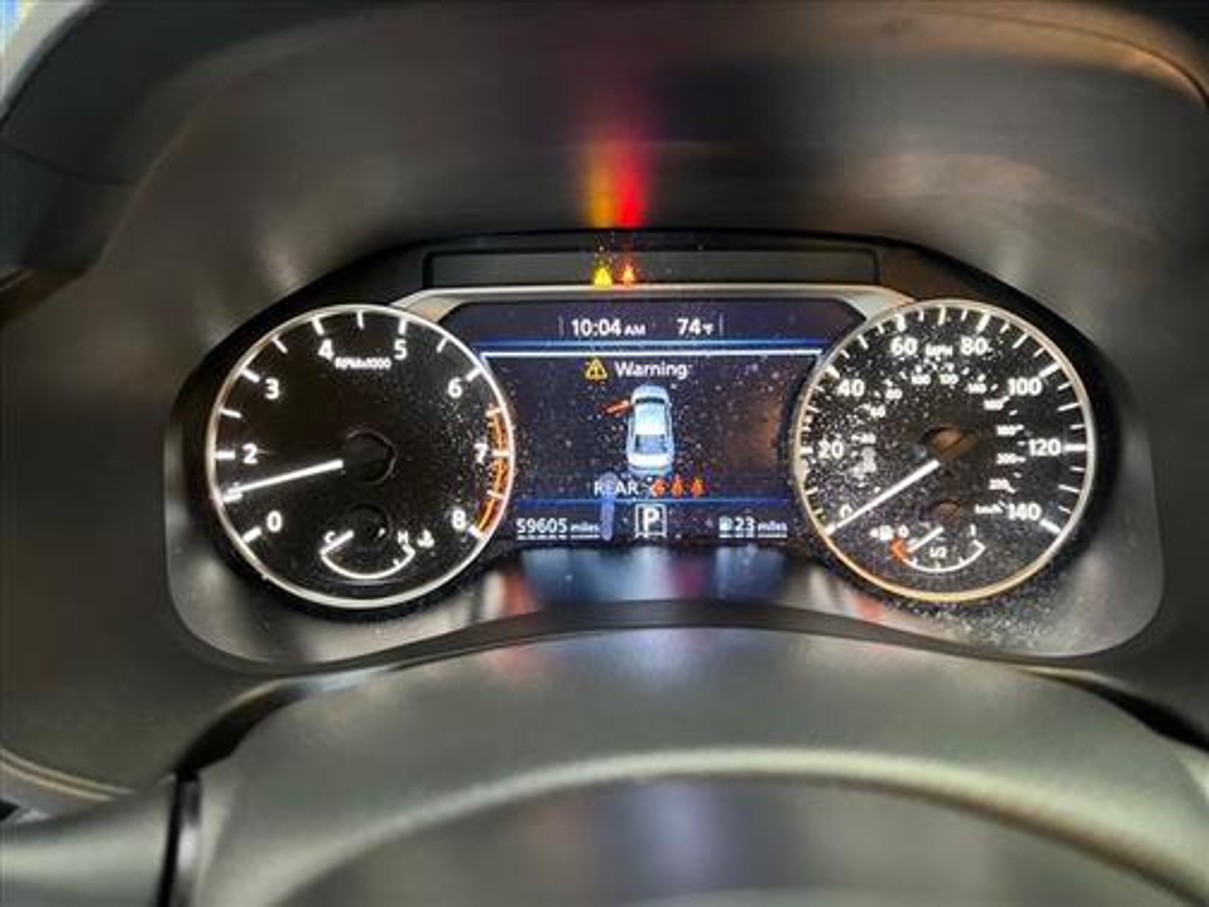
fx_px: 908
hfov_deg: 67.3
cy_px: 454
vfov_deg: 53.1
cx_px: 604
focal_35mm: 26
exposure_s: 1/40
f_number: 1.5
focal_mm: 5.7
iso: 500
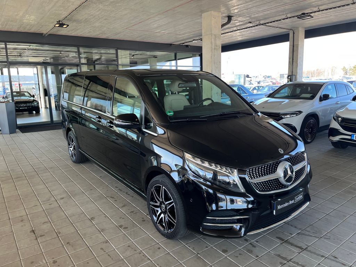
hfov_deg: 67.3
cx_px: 178
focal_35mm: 26
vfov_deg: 53.1
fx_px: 267
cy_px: 134
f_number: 1.6
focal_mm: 5.1
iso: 50
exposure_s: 1/121
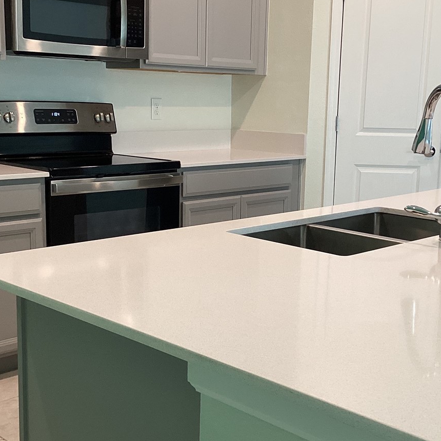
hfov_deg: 33.4
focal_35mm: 51
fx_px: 735
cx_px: 235
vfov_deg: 33.4
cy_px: 231
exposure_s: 1/60
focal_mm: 3.3
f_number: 2.4
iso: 80
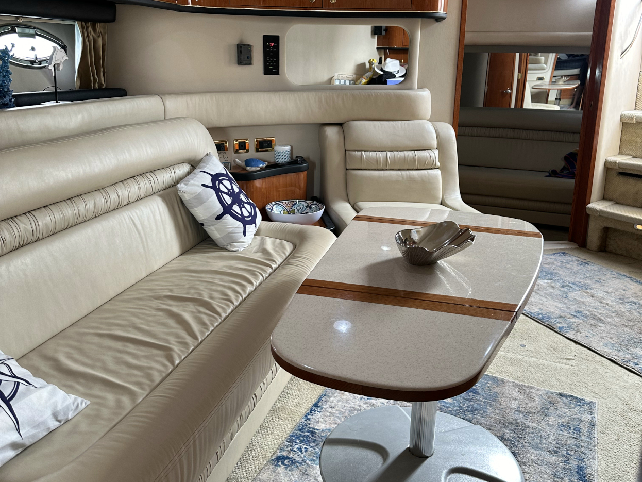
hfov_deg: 71.6
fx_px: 445
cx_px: 321
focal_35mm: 24
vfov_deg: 56.8
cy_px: 241
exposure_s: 1/60
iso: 125
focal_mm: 6.86
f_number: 1.78
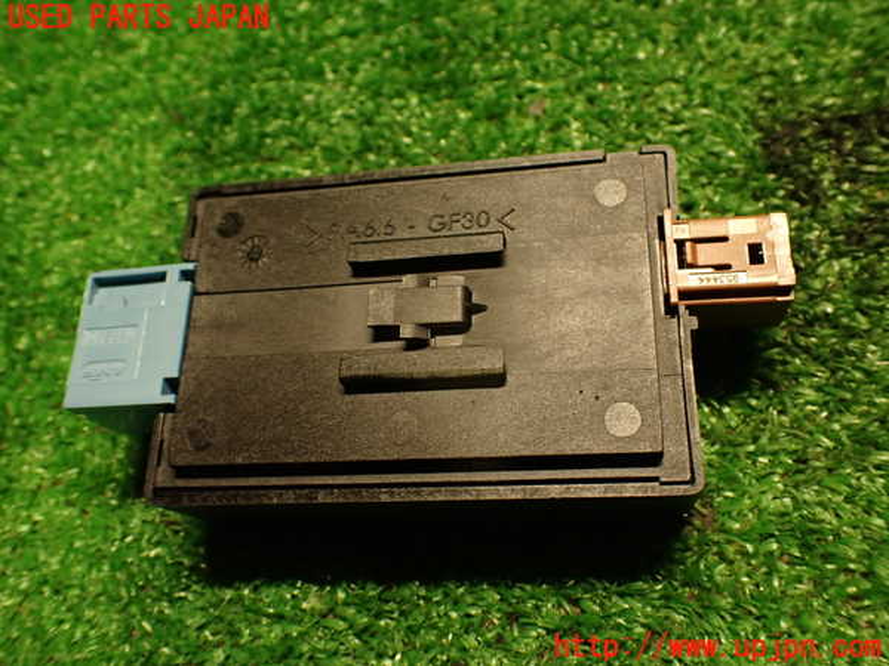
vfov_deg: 44.2
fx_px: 822
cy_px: 333
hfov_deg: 56.8
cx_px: 444
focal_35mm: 32
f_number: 2.4
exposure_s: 1/30
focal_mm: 5.79
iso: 400
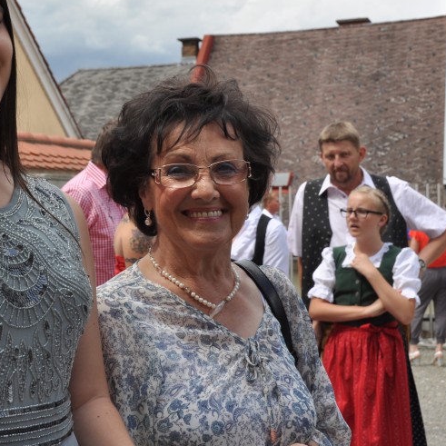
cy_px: 173
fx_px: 1239
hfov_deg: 20.2
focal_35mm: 85
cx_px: 96
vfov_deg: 20.4
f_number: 8
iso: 200
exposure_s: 1/250
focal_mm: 32
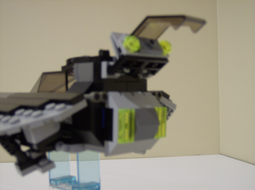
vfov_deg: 31.4
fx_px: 338
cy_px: 95
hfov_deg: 41.3
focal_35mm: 46
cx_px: 128
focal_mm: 7.7
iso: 200
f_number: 3.1
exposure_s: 1/2.33
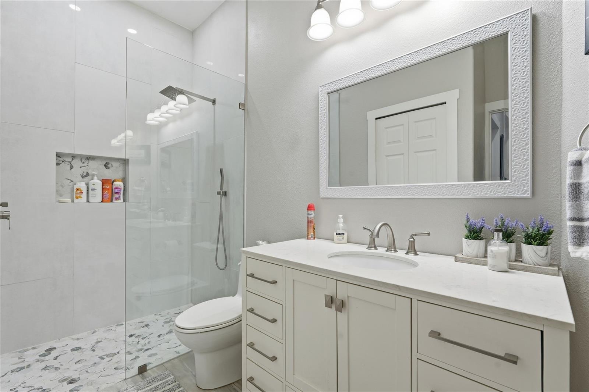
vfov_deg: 73.7
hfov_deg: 96.7
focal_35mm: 16
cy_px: 196
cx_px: 294
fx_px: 262
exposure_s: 1/15
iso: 100
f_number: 11
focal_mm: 16
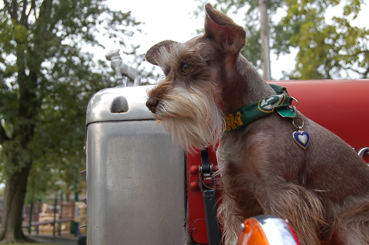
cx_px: 184
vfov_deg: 28.9
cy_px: 122
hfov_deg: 42.4
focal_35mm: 46
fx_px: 476
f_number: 7.1
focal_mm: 31
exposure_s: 1/200
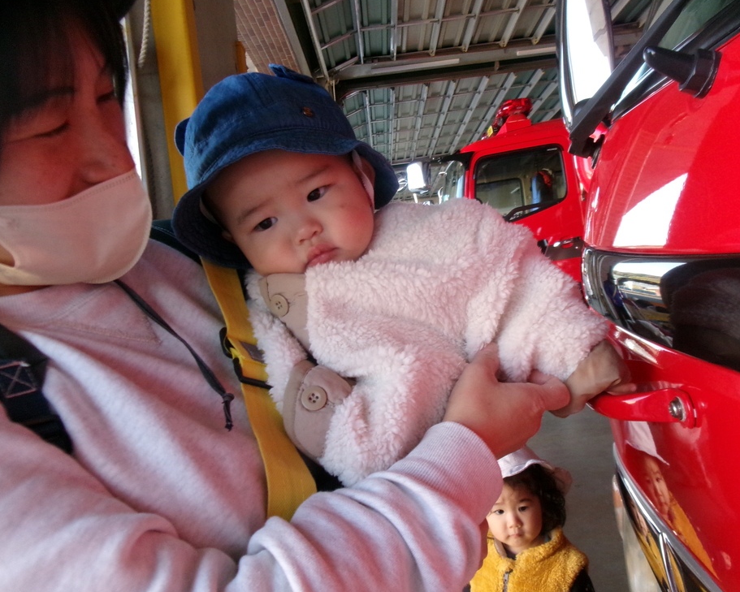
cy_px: 294
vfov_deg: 48.5
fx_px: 657
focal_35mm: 30
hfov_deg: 58.7
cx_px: 393
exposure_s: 1/125
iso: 335
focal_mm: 5.1
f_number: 3.9
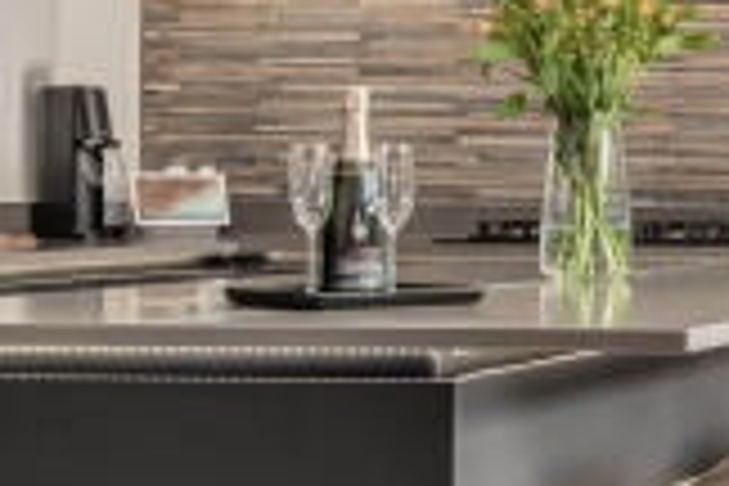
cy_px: 227
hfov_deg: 15.8
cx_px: 1476
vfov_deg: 13.6
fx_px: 2045
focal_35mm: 101
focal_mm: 16
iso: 100
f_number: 8
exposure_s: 1/30
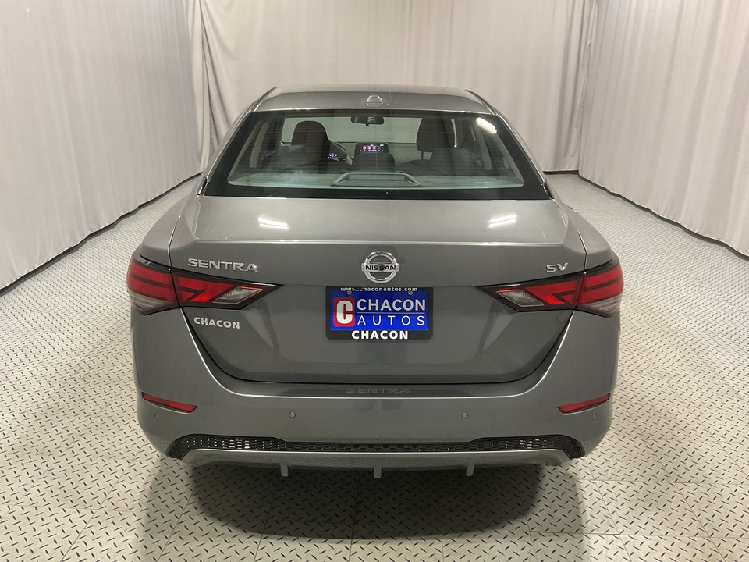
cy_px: 281
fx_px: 627
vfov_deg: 48.2
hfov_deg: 61.7
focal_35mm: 29
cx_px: 374
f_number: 1.8
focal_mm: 3
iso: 80
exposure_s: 1/60
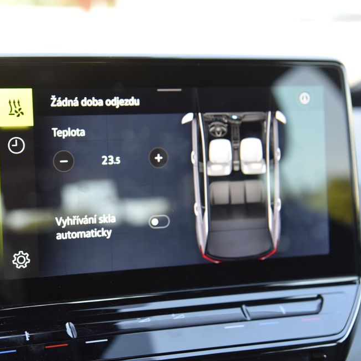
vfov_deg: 25.7
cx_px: 106
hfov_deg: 25.5
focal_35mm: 67
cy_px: 181
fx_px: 791
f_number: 4.5
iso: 500
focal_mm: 50
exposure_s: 1/80
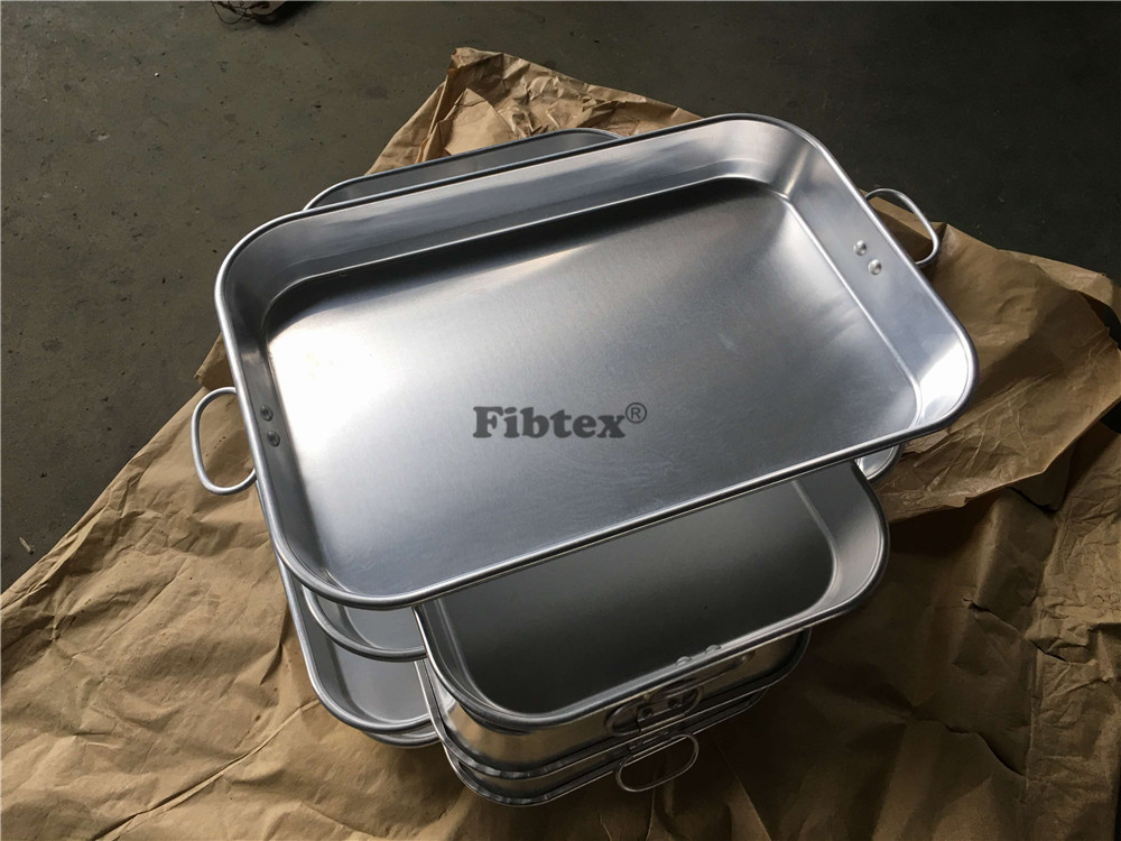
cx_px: 560
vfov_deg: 48.2
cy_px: 420
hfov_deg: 61.7
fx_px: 939
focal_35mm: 29
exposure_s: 1/33
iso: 25
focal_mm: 4.15
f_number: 2.2
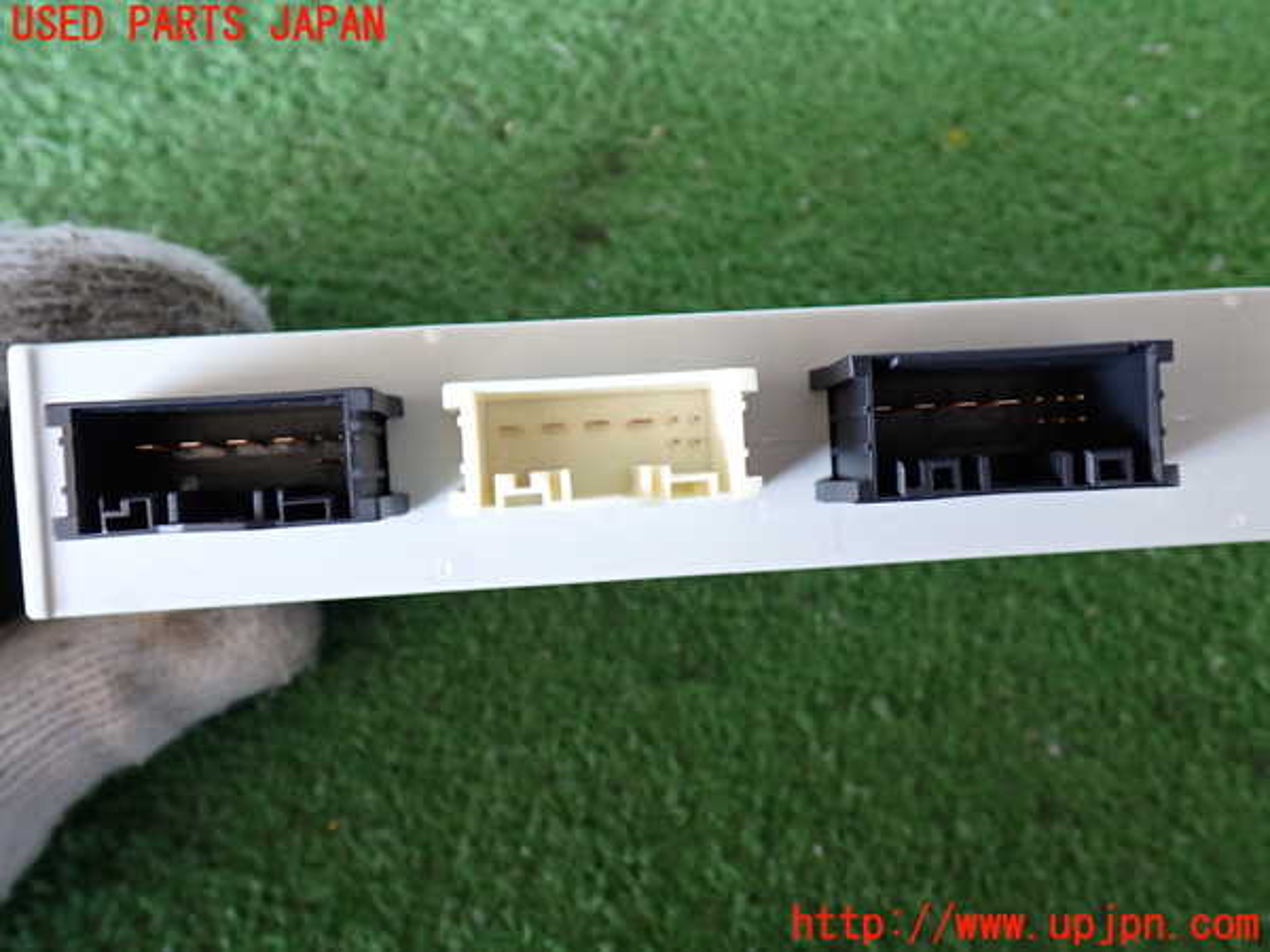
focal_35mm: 32
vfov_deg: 44.2
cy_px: 476
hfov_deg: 56.8
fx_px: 1174
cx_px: 635
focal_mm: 5.79
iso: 250
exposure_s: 1/30
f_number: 2.4
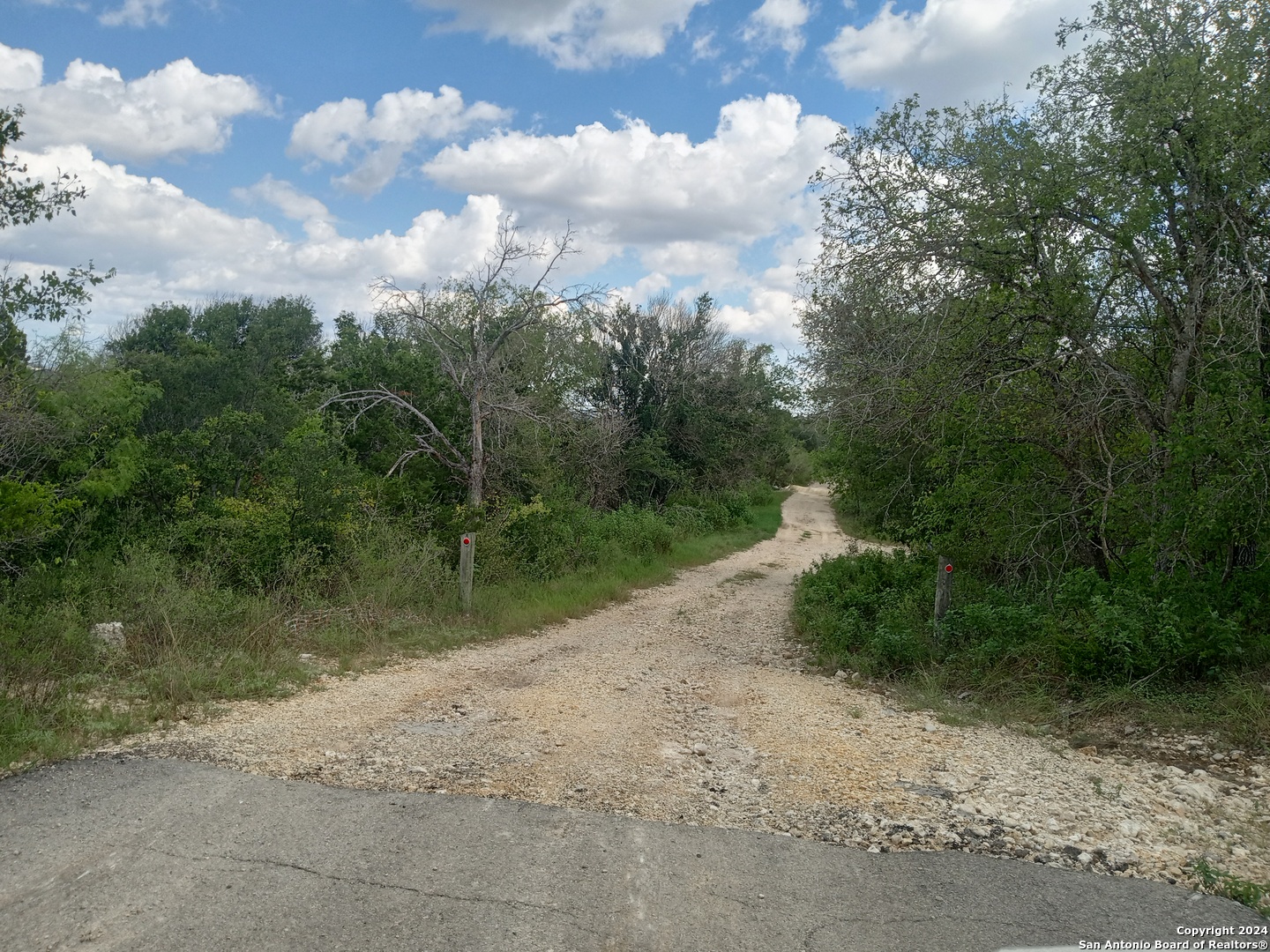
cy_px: 476
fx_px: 1027
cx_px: 635
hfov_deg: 63.4
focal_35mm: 28
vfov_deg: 49.7
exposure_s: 1/1009
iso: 100
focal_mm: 3.71
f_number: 2.2
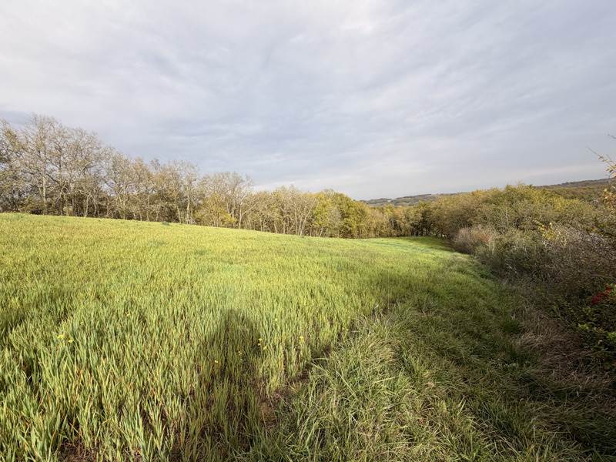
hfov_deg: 102.1
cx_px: 308
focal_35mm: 14
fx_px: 249
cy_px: 231
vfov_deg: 85.7
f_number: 2.2
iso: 40
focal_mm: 2.22
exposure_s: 1/522
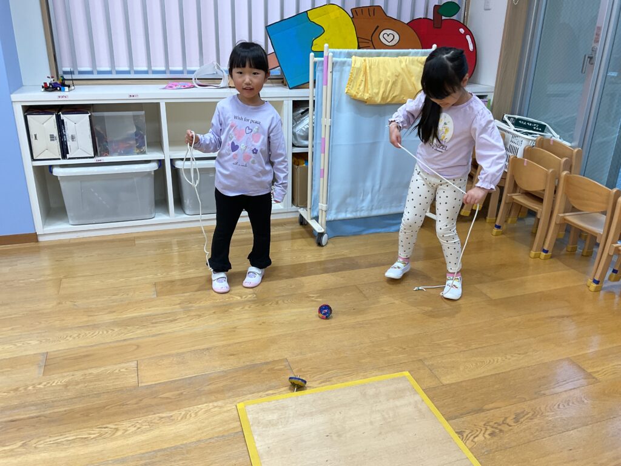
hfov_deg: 61.7
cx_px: 310
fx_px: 520
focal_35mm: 29
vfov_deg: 48.2
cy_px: 233
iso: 40
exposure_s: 1/120
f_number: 1.8
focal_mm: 3
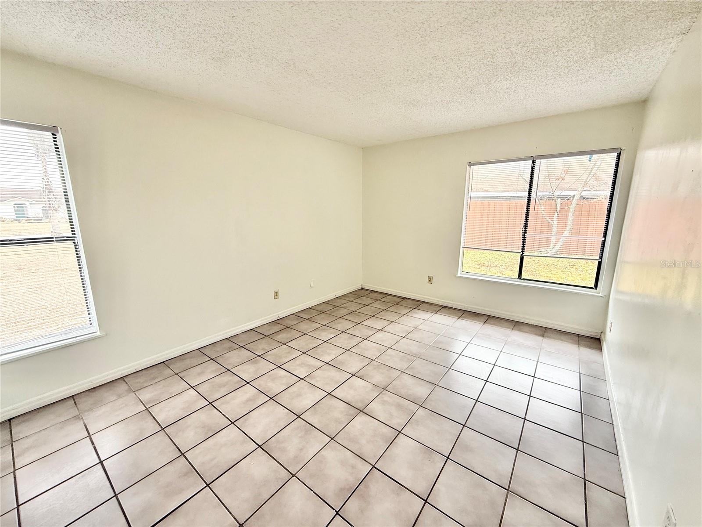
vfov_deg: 85.7
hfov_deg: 102.1
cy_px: 264
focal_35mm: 14
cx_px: 351
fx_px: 284
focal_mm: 2.22
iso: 100
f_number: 2.2
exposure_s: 1/99
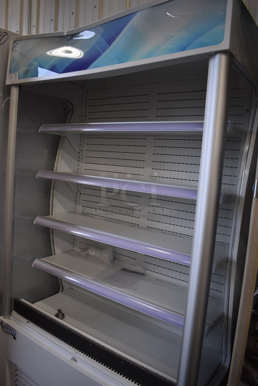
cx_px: 129
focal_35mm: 27
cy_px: 193
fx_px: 290
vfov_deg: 67.3
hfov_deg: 48.0
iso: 800
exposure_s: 1/200
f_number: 3.5
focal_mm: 18
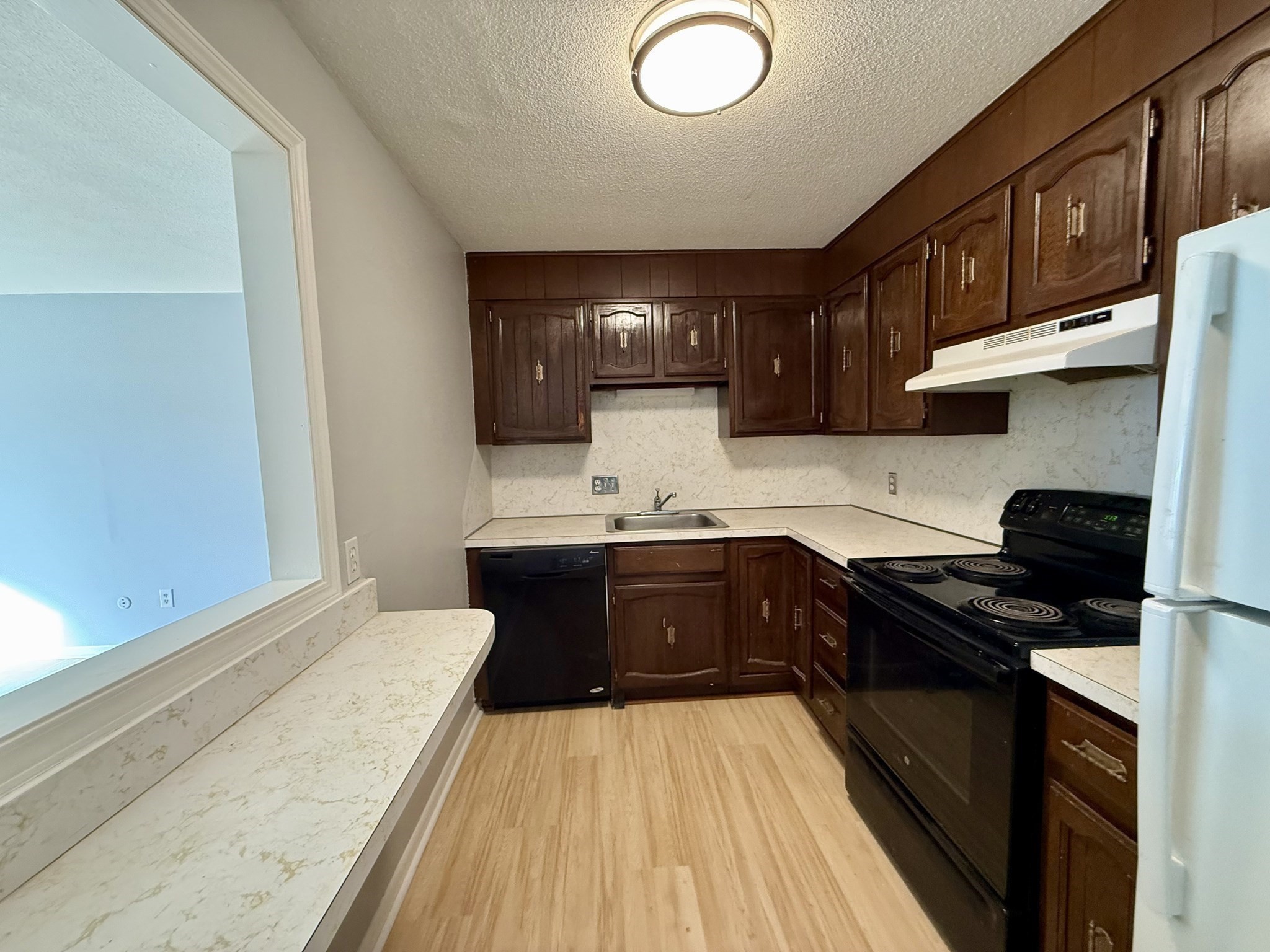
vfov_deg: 85.7
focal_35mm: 14
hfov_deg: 102.1
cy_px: 476
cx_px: 635
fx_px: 514
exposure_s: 1/60
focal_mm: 2.22
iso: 320
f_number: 2.2
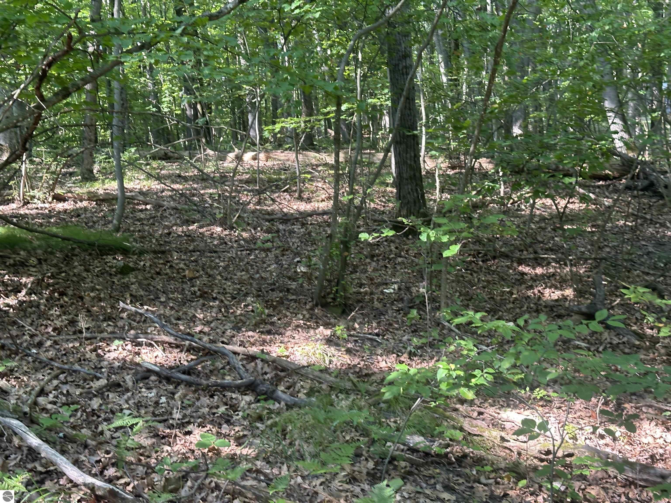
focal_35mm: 48
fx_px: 930
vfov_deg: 30.3
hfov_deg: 39.7
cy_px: 252
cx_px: 336
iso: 80
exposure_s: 1/88
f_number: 1.78
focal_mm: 6.86
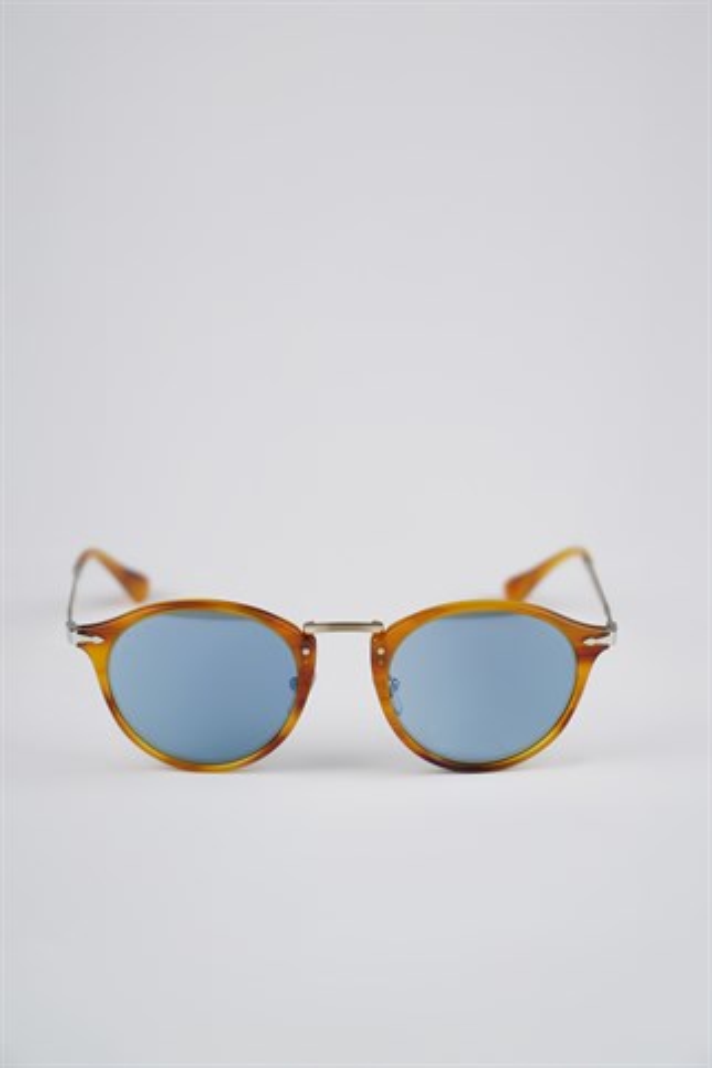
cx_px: 356
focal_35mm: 129
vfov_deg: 15.9
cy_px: 534
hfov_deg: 10.6
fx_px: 3827
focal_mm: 86
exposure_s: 1/125
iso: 100
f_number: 4.5
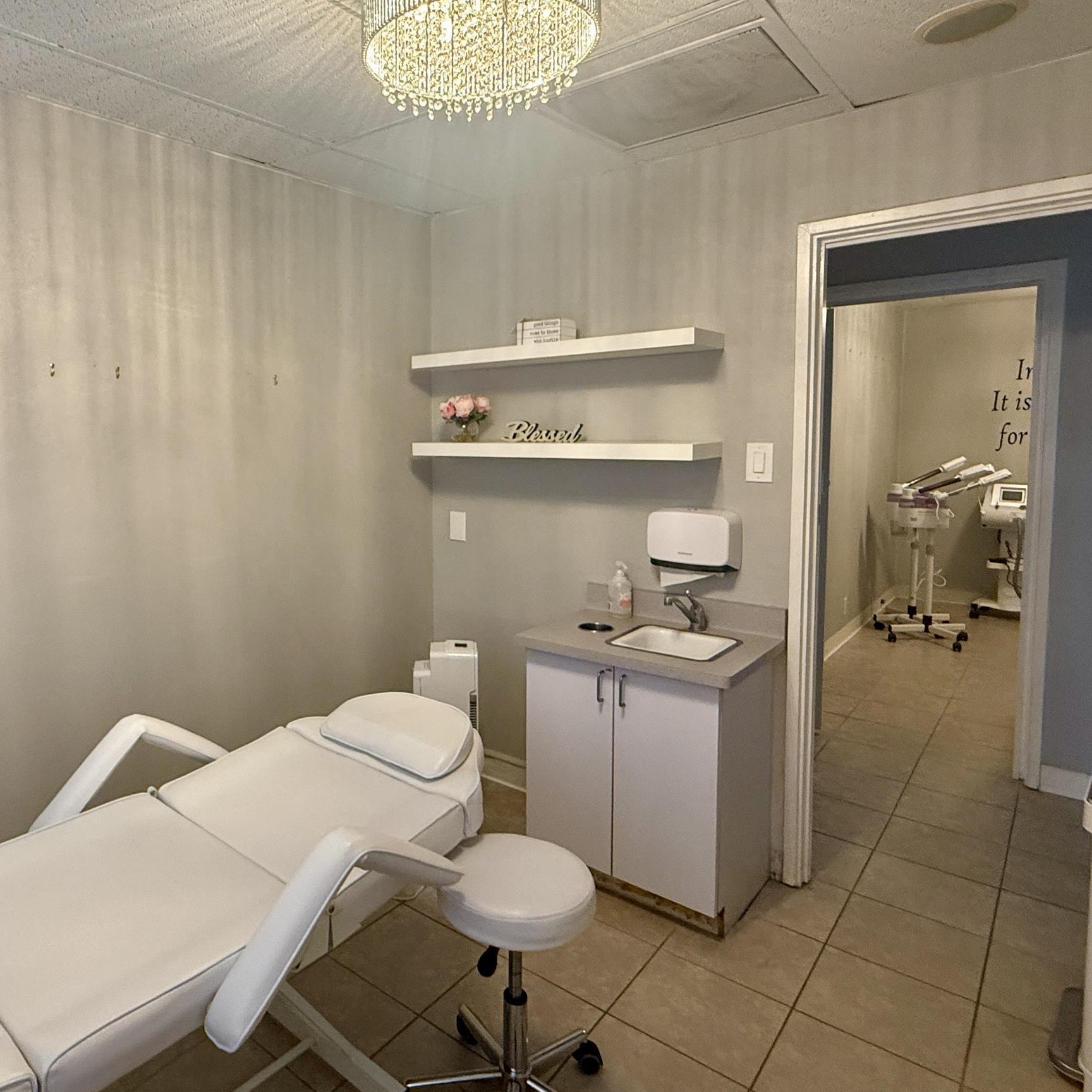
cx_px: 344
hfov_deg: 67.3
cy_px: 480
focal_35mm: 22
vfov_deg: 69.4
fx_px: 785
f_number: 2.2
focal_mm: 2.22
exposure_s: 1/60
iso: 250
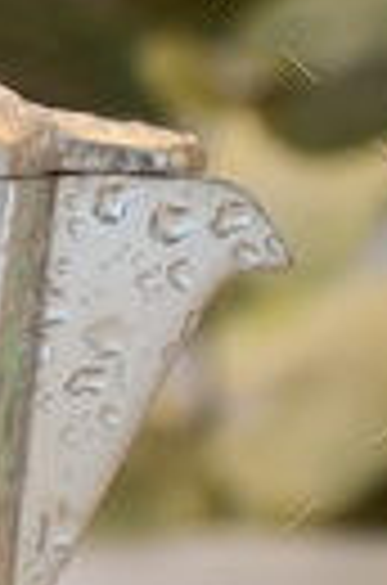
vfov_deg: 1.8
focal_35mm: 1130
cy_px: 947
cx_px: -846
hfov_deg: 1.2
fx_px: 18318
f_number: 4.8
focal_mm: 110
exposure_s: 1/5
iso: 250
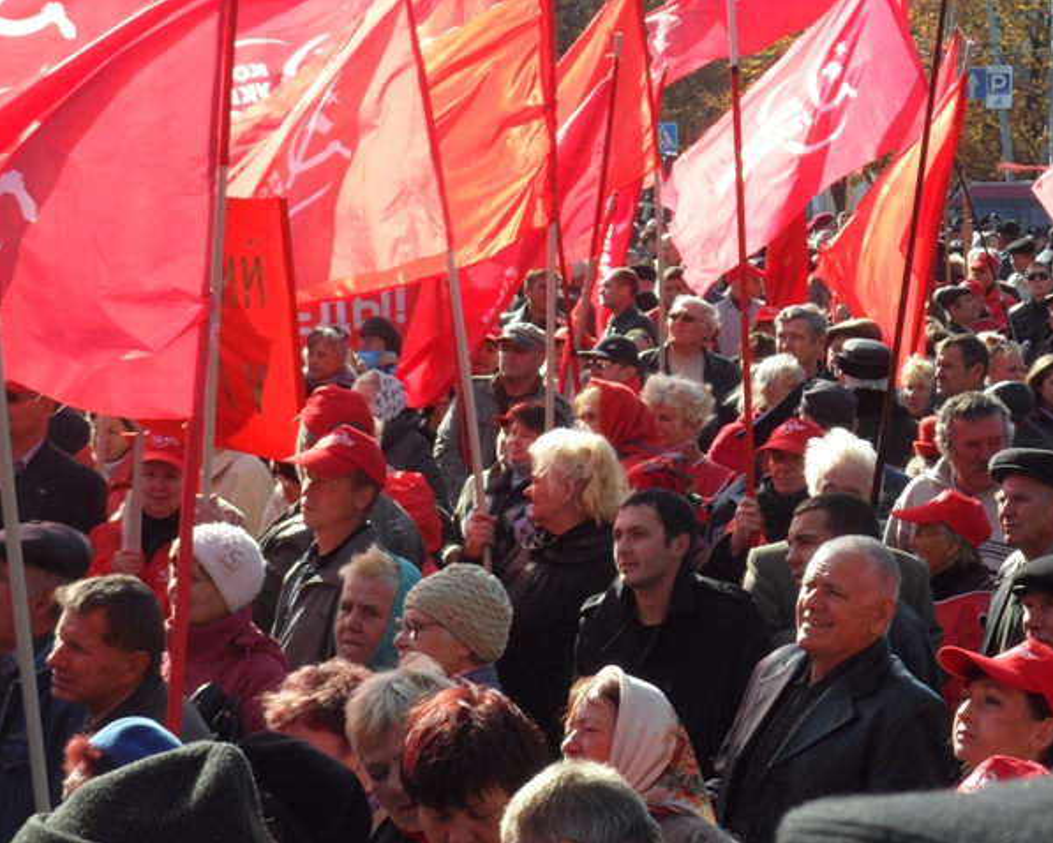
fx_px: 4240
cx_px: 563
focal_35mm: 136
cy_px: 422
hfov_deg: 14.2
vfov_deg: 11.4
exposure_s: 1/180
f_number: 5.9
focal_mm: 24.5
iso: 80
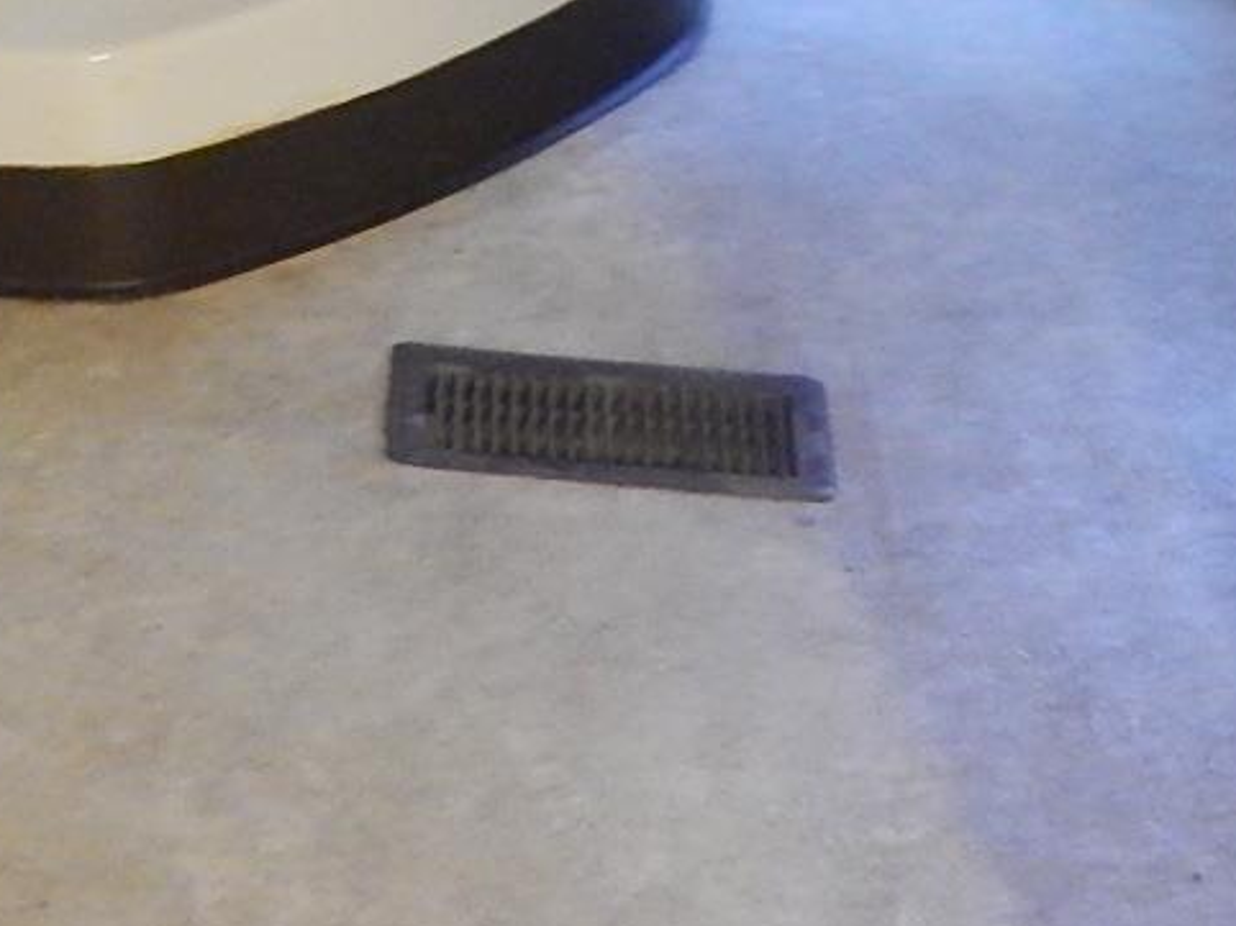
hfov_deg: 18.4
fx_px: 3676
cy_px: -516
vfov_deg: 13.4
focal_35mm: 103
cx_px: -121
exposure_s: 1/8
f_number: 3.2
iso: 640
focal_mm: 5.6
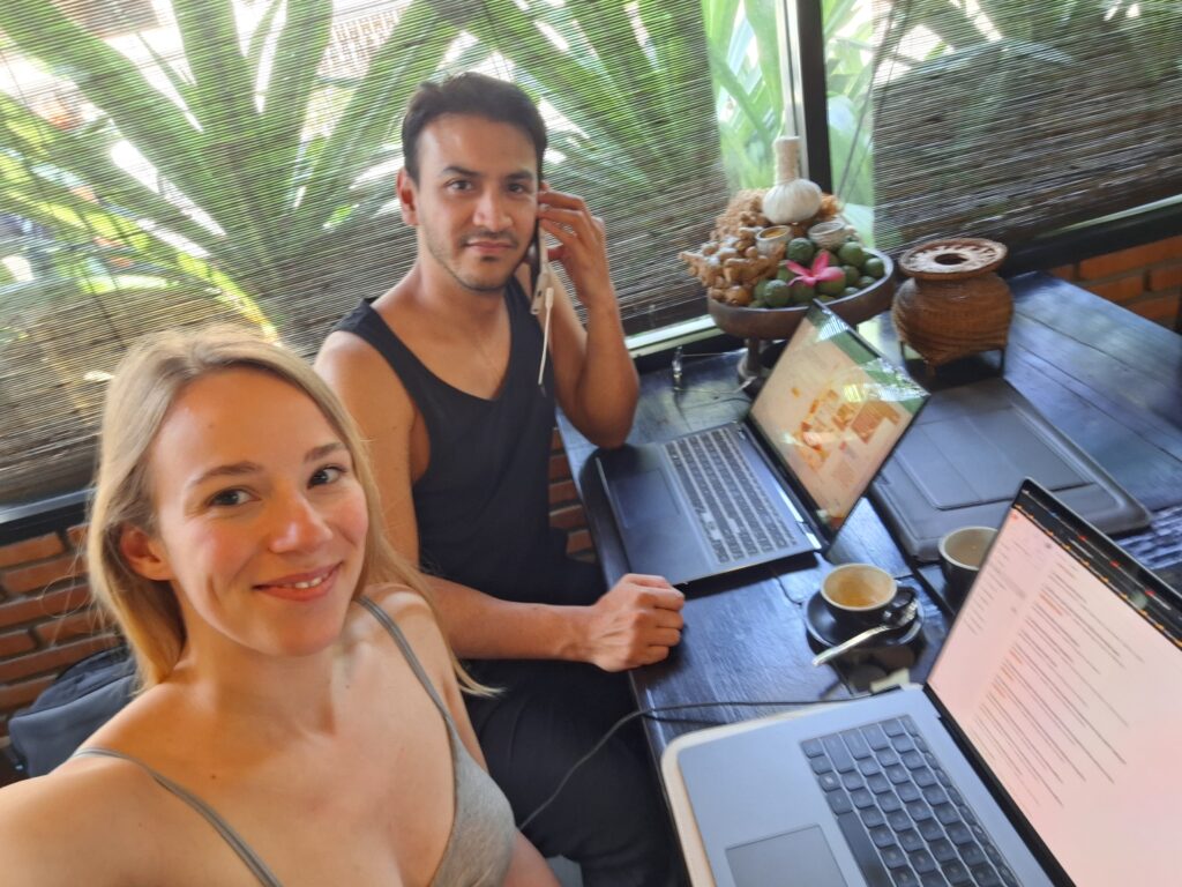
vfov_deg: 54.9
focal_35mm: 25
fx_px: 854
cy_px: 444
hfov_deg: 69.4
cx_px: 591
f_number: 2.2
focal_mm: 3.72
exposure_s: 1/30
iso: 250
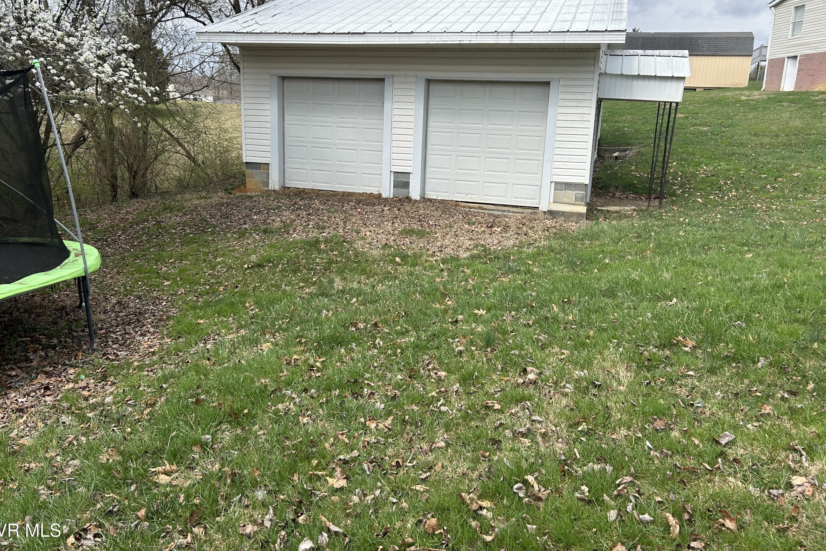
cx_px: 410
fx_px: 642
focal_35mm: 28
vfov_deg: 46.3
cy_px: 239
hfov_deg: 65.5
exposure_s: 1/1972
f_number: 1.5
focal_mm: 5.7
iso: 50
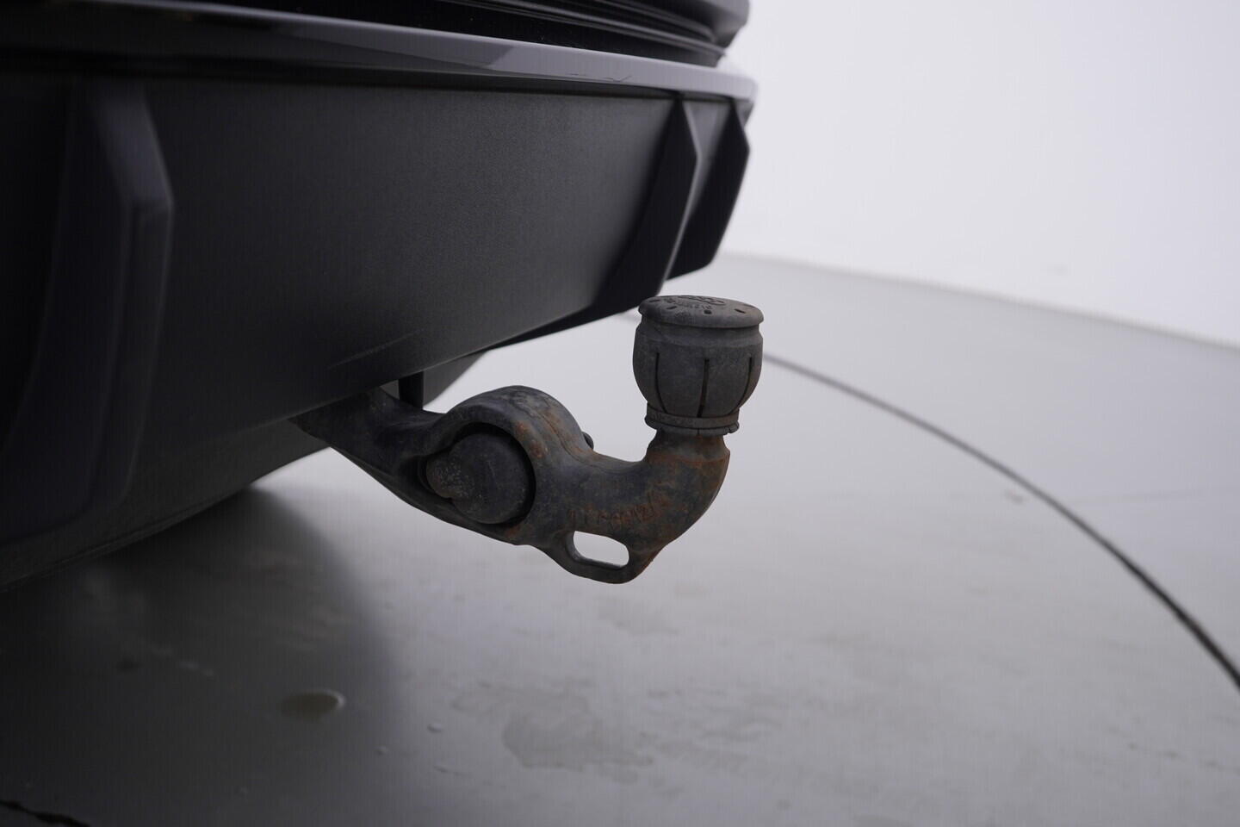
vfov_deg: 36.9
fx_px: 1240
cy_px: 414
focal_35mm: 36
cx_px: 620
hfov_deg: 53.1
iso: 125
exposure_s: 1/60
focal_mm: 24
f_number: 4
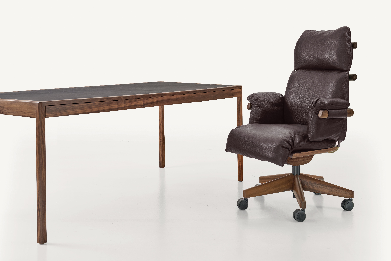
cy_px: 130
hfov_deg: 39.6
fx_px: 543
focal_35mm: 50
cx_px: 196
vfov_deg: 27.0
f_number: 8
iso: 100
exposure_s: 1/1.25
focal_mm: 50
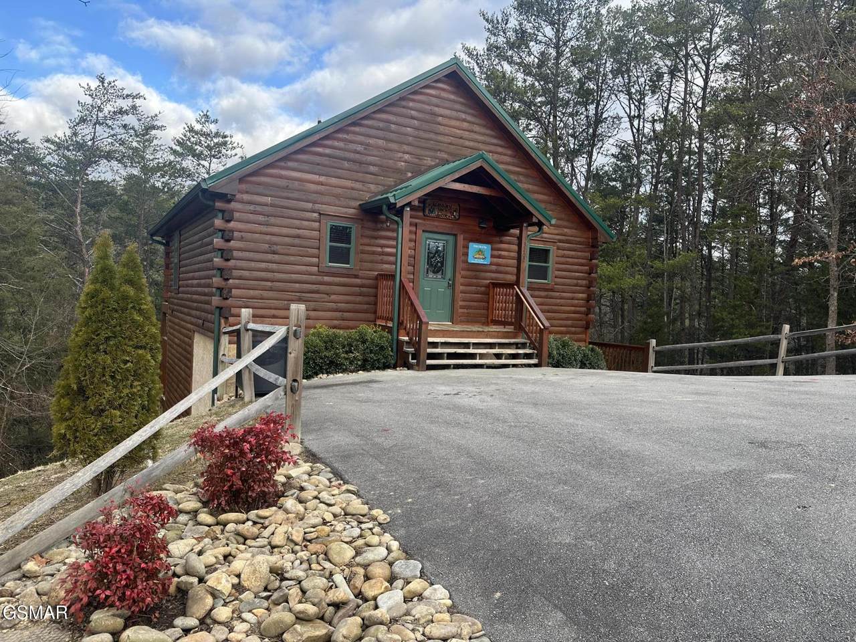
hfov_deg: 71.6
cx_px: 428
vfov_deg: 56.8
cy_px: 321
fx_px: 593
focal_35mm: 24
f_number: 1.78
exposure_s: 1/850
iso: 80
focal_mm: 6.86
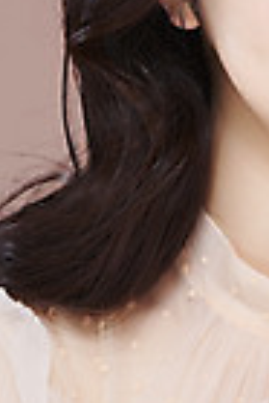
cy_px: 49
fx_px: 3387
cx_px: 383
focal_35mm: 303
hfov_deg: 4.5
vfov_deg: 6.8
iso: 64
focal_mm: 105
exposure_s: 1/125
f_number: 11
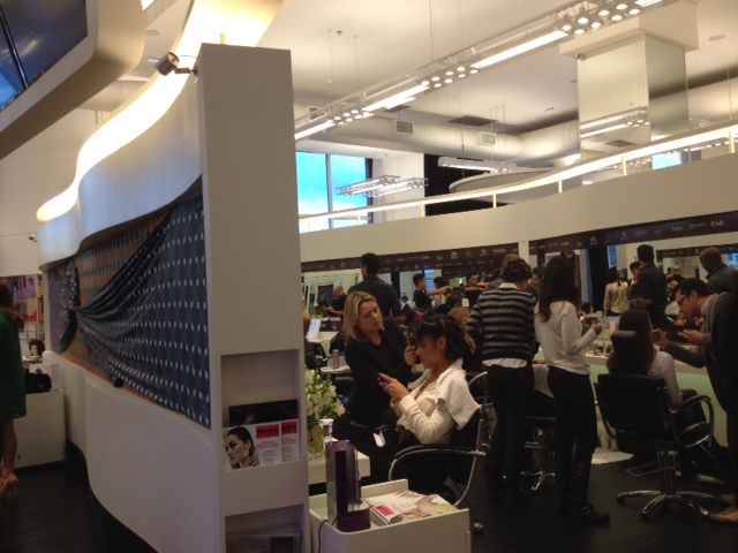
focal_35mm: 35
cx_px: 369
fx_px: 746
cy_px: 276
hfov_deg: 52.6
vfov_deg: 40.7
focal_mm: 4.28
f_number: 2.4
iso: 64
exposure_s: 1/40
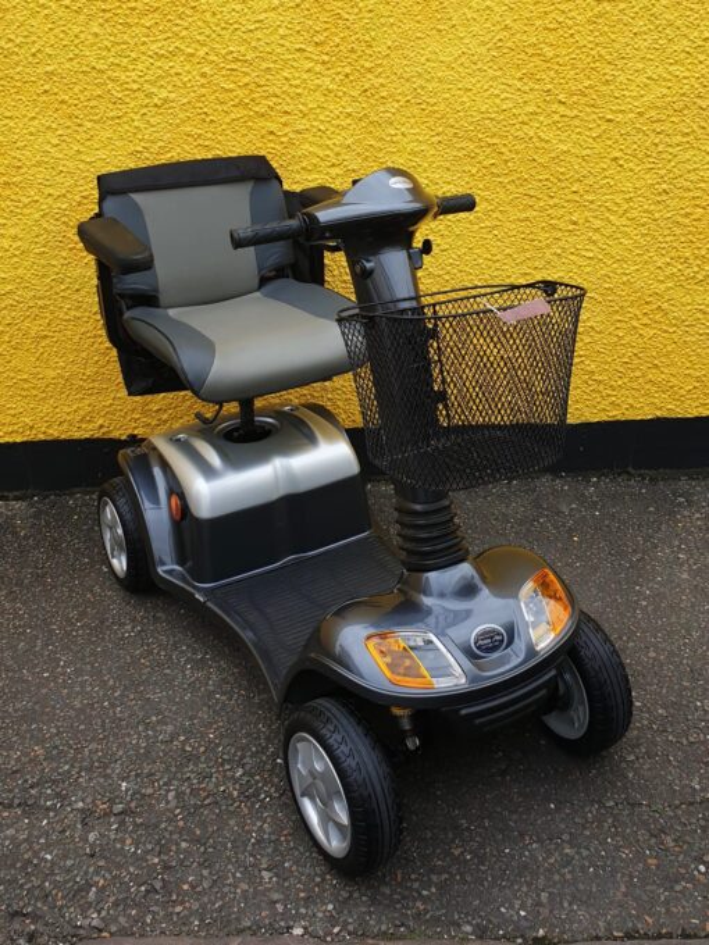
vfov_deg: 67.3
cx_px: 354
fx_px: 710
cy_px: 472
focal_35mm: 26
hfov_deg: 53.1
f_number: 2.4
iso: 50
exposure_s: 1/147
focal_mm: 4.3
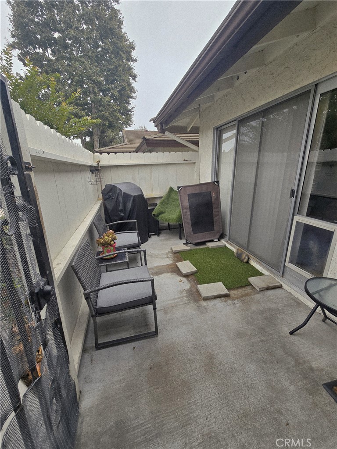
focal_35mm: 13
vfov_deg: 106.2
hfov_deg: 89.9
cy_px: 224
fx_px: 169
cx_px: 168
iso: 50
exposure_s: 1/526
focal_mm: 2.2
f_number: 2.2
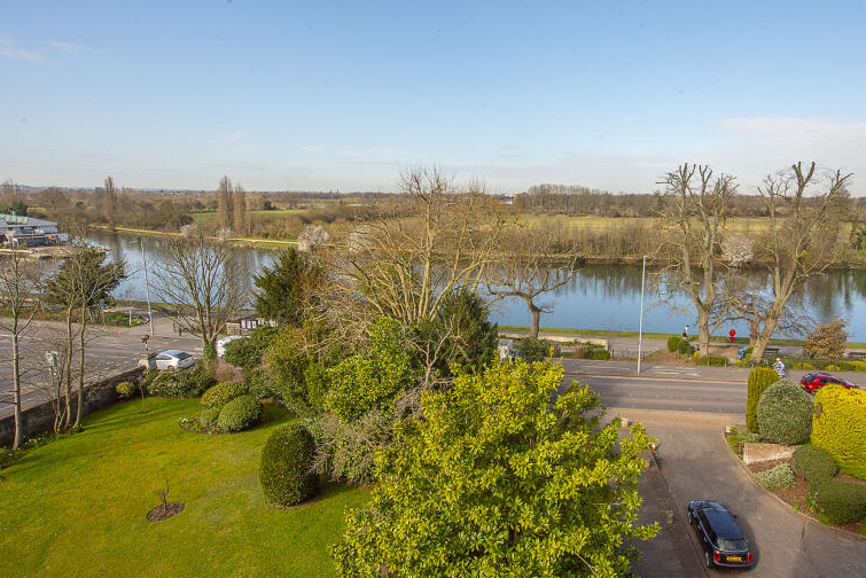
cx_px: 528
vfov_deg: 64.5
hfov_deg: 85.6
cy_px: 266
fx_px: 457
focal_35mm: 19
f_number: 14
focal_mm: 14
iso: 500
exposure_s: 1/640
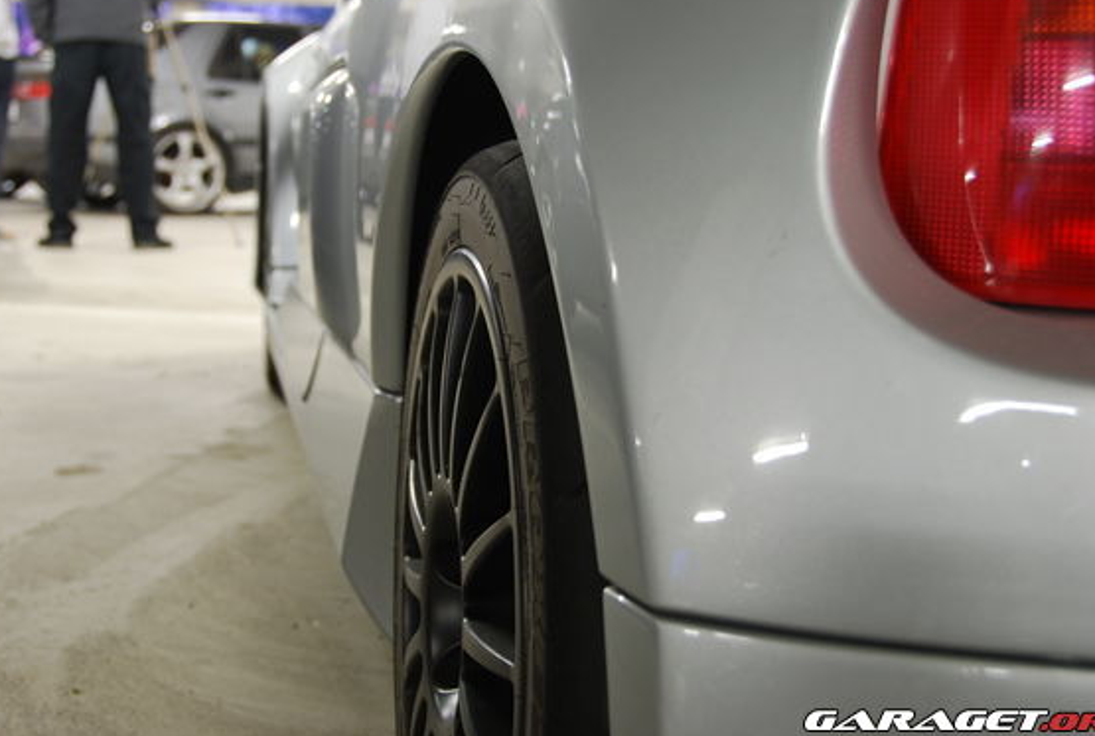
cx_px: 511
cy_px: 316
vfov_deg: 25.4
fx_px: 1634
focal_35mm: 54
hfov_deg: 37.0
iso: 100
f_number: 4.2
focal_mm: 31
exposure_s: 1.1
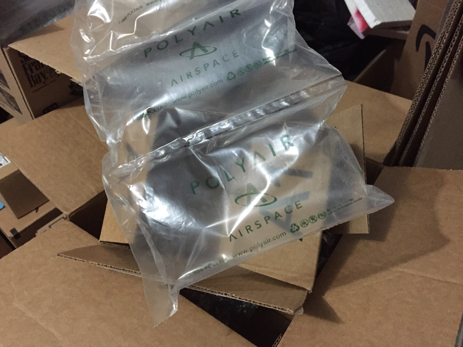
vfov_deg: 48.2
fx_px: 388
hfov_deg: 61.7
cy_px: 174
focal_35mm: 29
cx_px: 232
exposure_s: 1/15
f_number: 2.2
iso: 500
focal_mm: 4.15
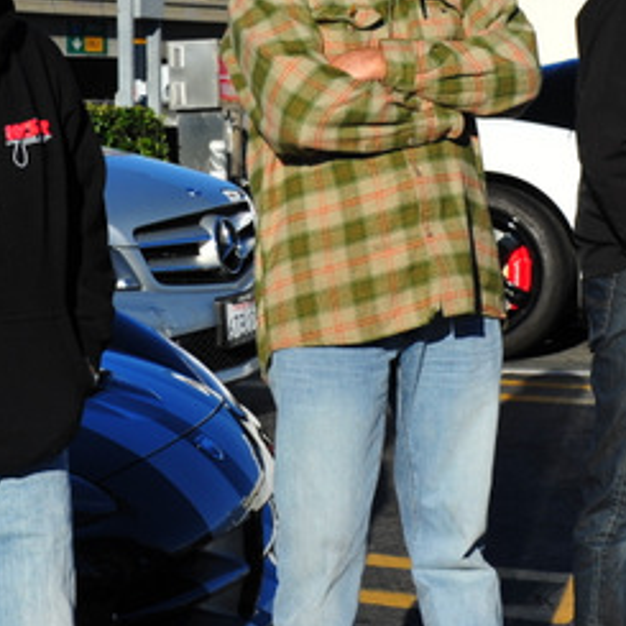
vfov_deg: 13.0
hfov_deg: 13.1
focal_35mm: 133
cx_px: 294
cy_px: 88
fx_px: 2721
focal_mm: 48
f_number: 11
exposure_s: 1/500
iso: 400
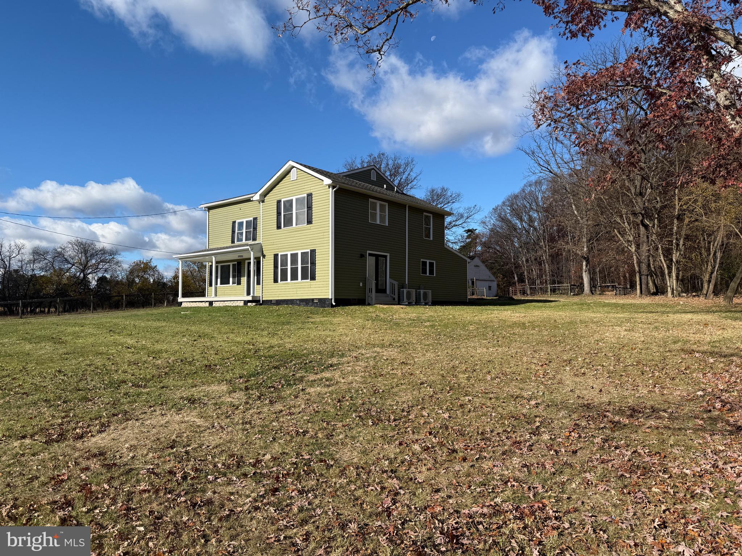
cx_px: 371
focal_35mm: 24
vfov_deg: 56.8
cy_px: 278
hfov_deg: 71.6
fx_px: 514
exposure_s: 1/4167
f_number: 1.78
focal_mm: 6.76
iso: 80
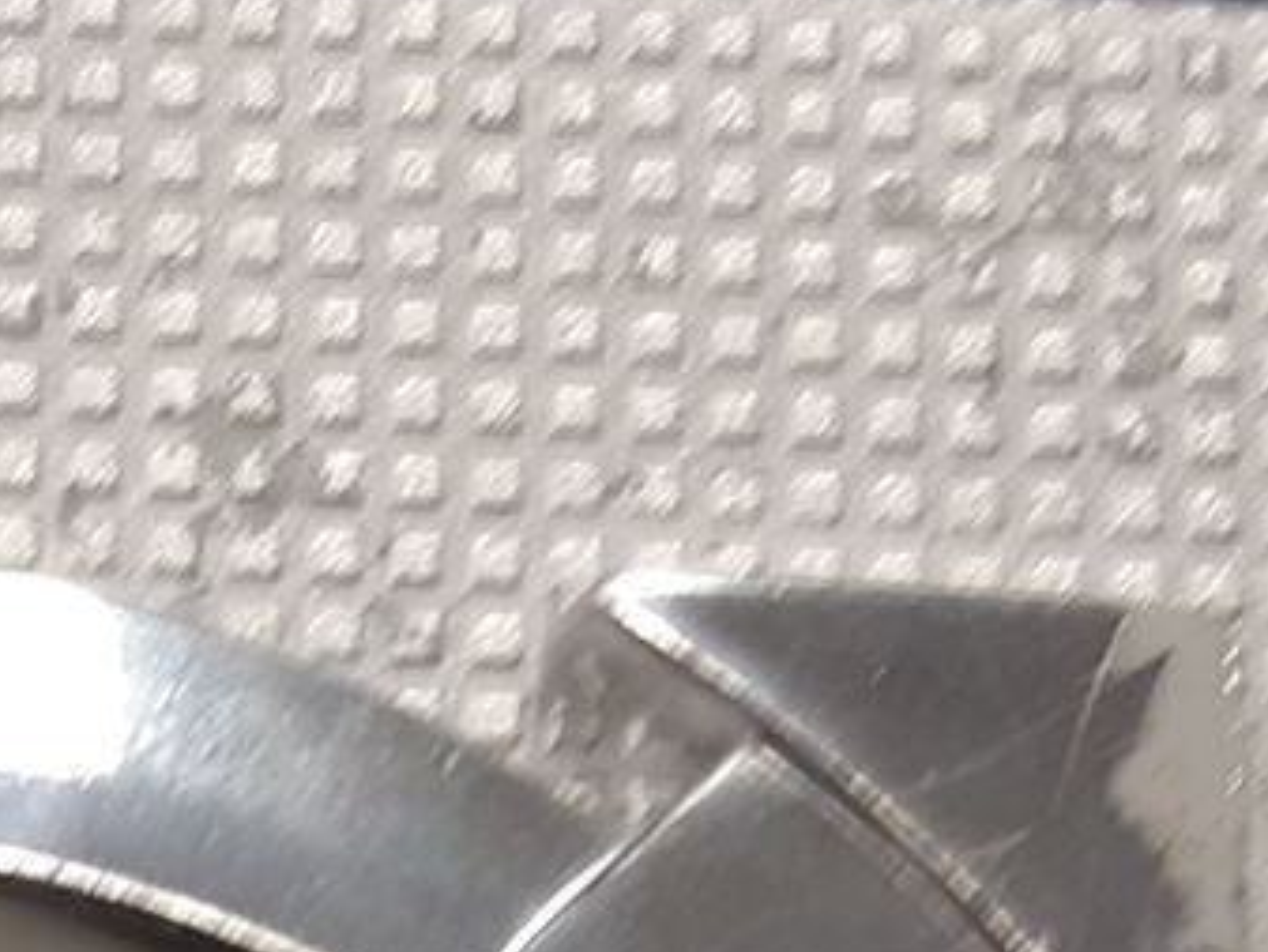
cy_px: 1878
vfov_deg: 8.9
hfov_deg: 12.1
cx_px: -384
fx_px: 5790
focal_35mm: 158
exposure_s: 1/50
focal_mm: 3.93
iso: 64
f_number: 1.7
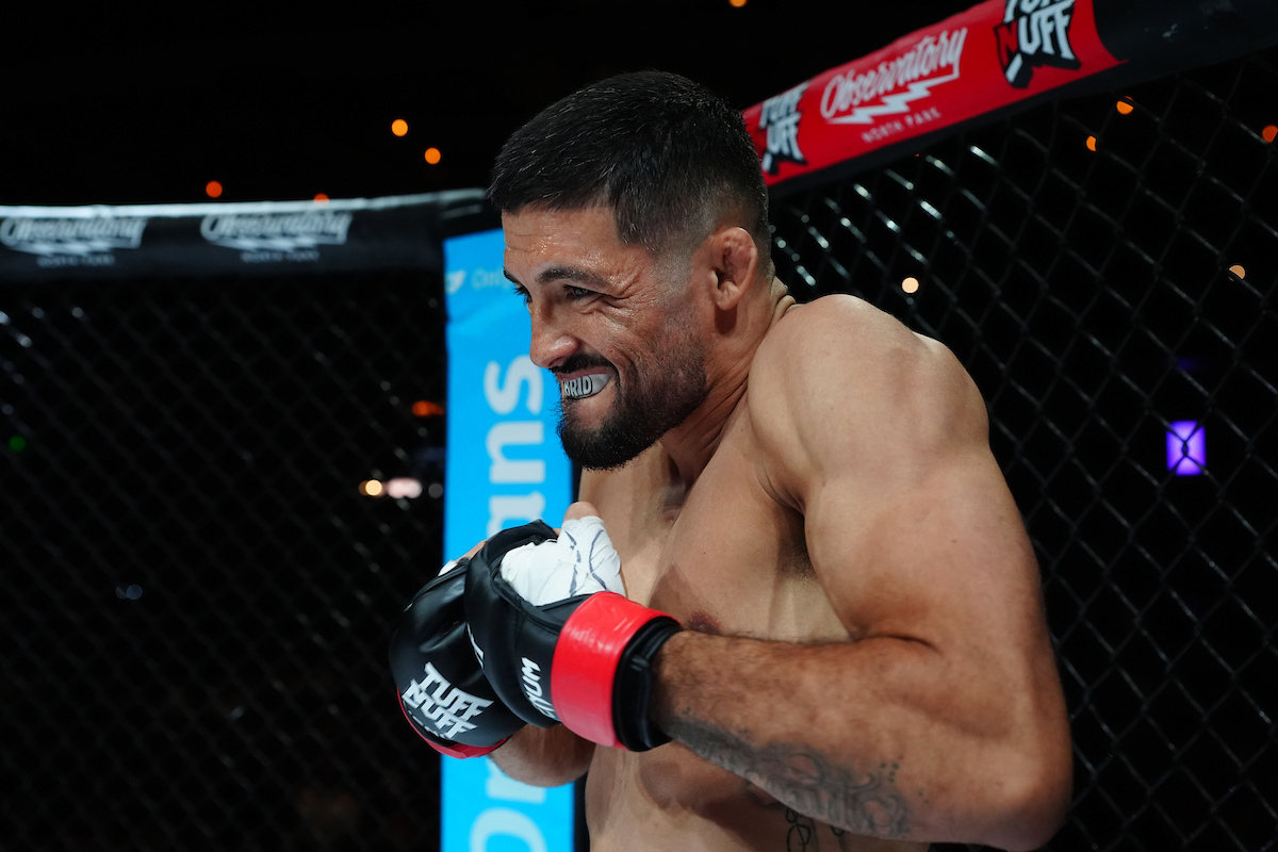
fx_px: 1349
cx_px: 639
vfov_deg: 35.1
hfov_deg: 50.7
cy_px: 426
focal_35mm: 38
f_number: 3.5
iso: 4000
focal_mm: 38
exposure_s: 1/640
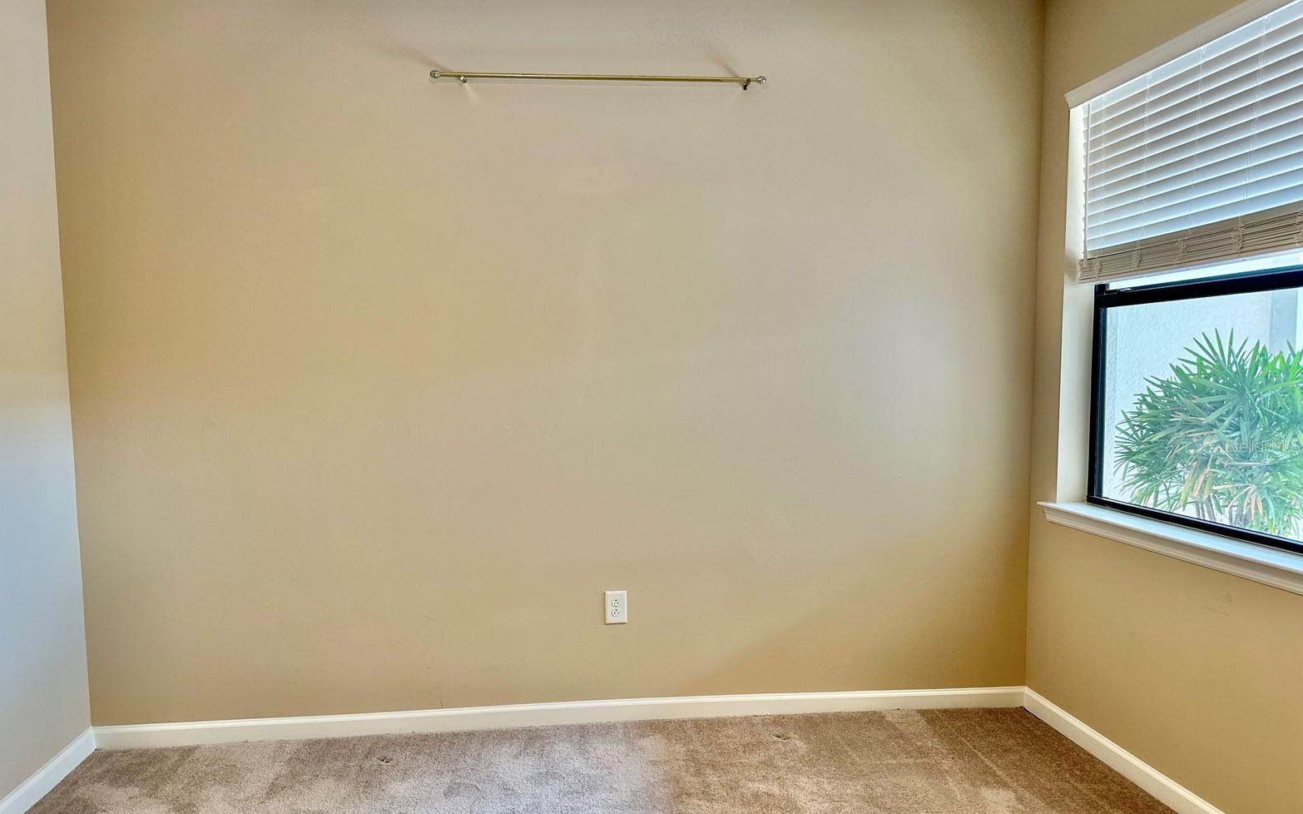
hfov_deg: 70.4
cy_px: 445
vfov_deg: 47.5
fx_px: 923
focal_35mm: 26
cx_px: 638
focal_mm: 6.86
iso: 125
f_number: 1.78
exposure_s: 1/60
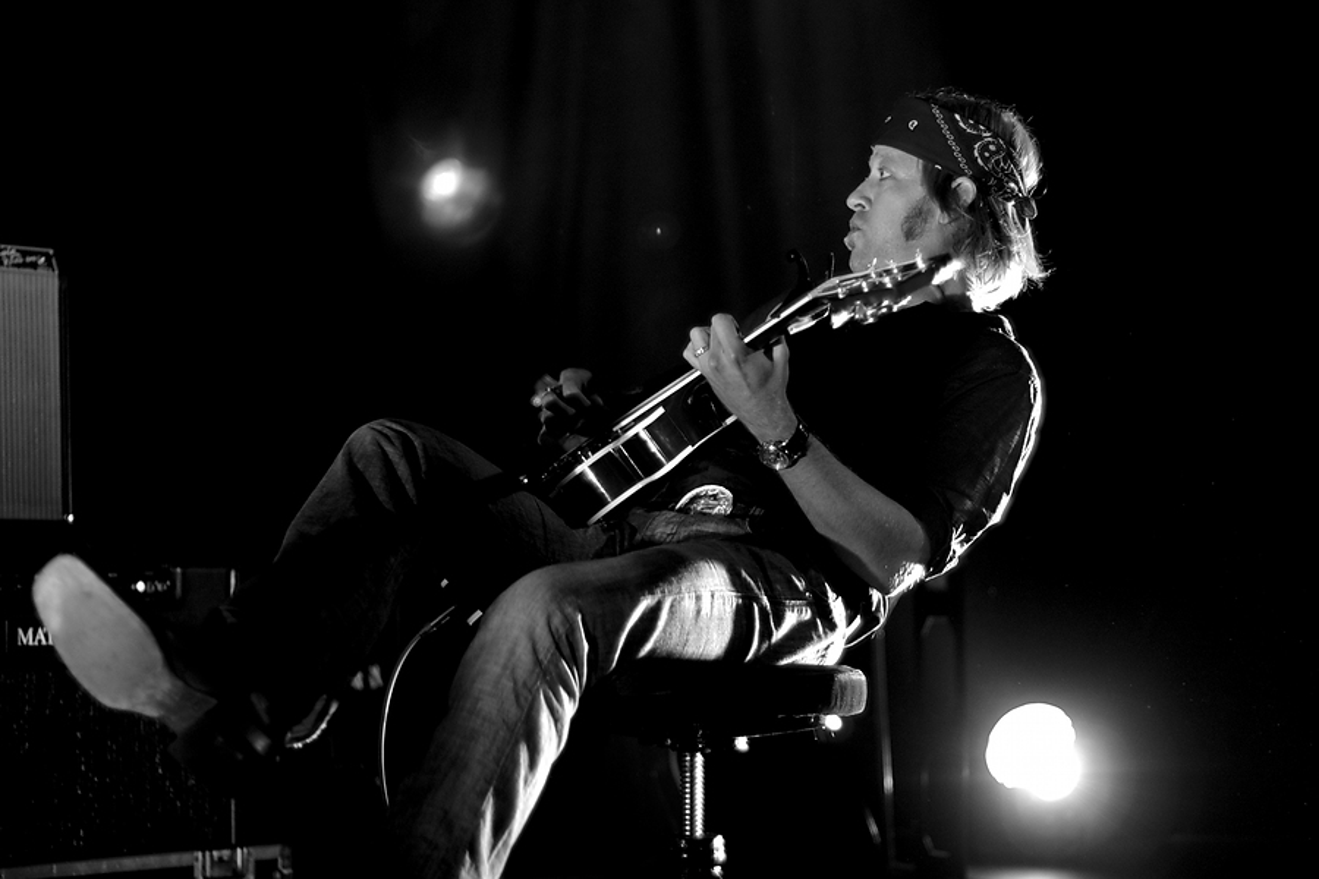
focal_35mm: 75
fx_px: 2748
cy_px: 440
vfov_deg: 18.2
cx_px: 660
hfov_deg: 27.0
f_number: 1.4
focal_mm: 50
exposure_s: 1/125
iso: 200
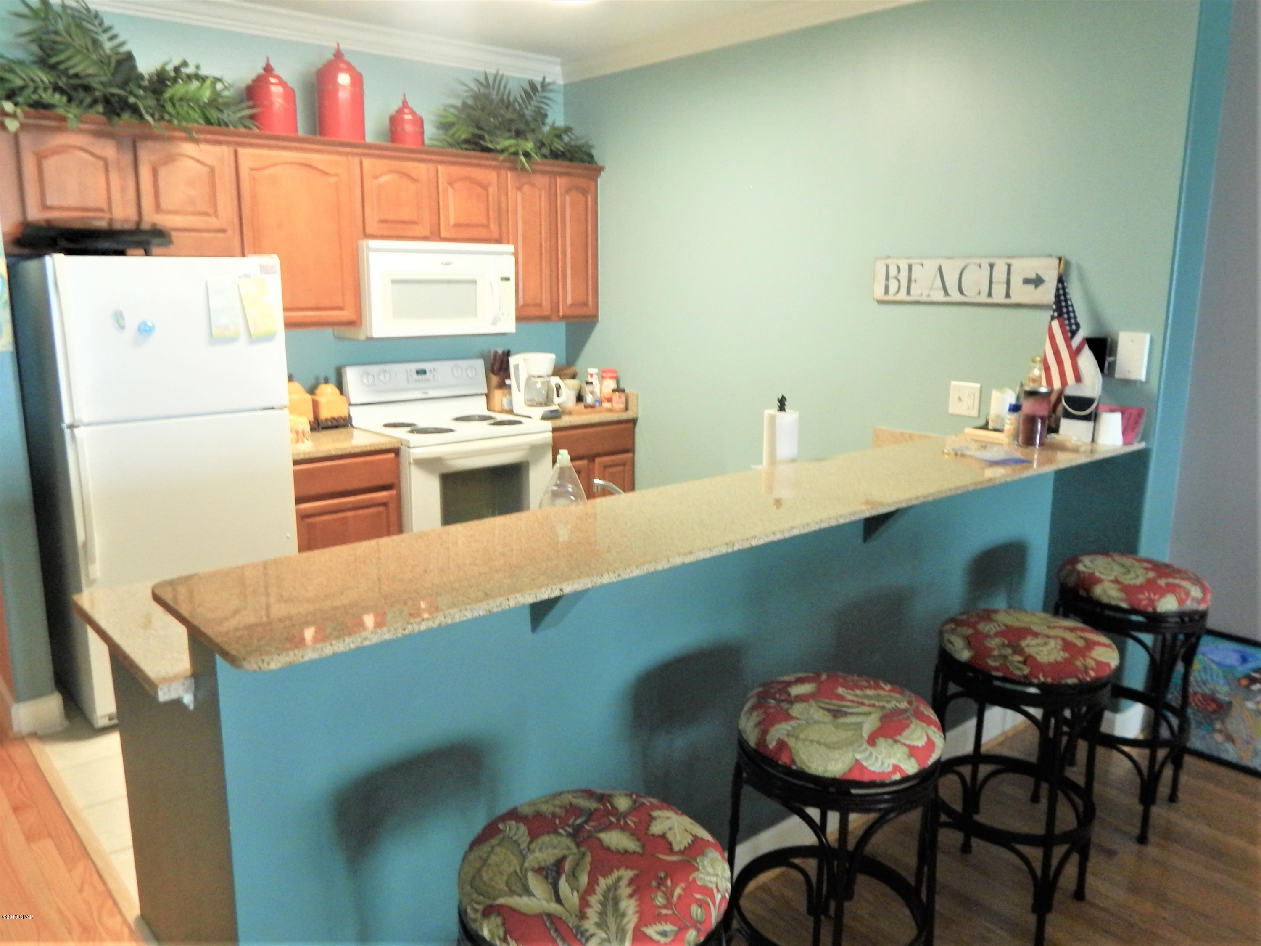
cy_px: 473
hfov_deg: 69.4
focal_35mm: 25
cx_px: 630
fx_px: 911
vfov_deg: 54.9
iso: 360
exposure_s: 1/30
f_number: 3.1
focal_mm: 4.5
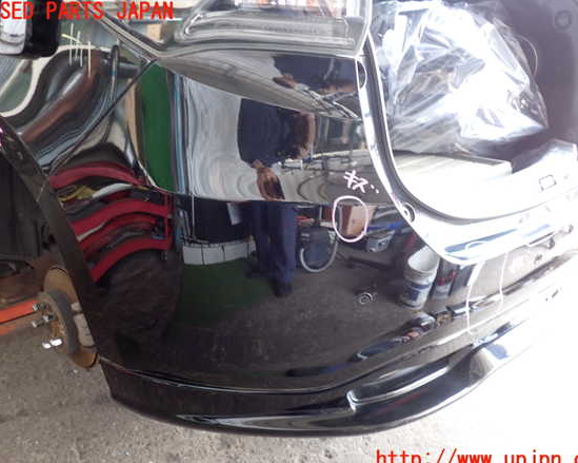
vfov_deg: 45.8
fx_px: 547
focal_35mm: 32
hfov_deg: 55.7
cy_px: 236
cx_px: 298
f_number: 2.3
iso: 200
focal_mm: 5.4
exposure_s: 1/30
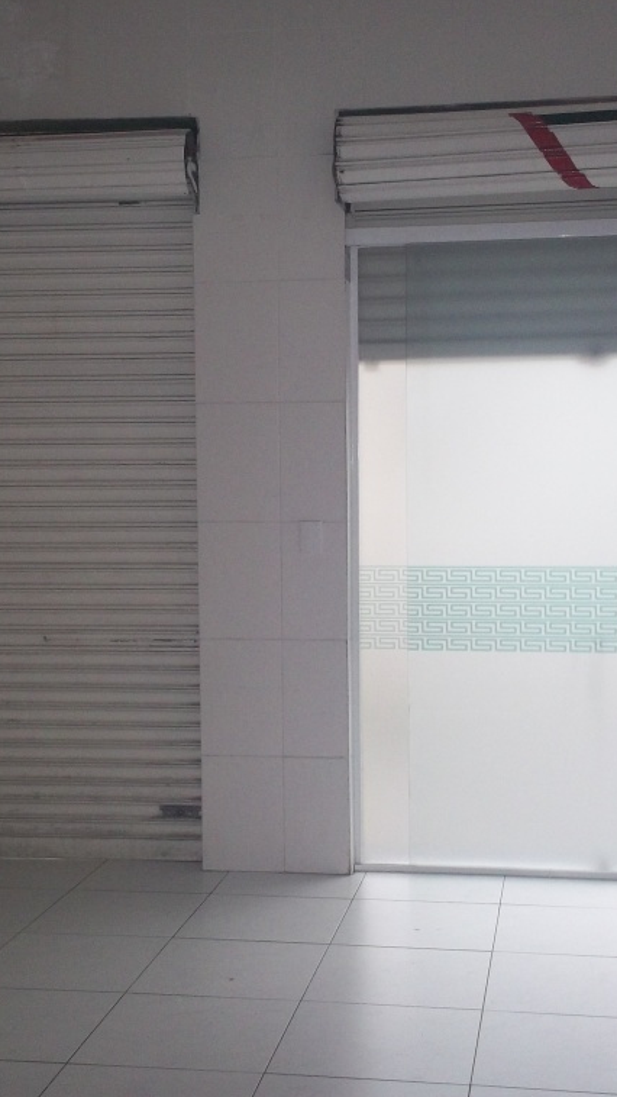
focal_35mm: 56
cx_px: 335
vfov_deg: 37.2
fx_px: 1628
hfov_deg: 21.5
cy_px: 542
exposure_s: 1/80
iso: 160
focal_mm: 6.3
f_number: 4.5
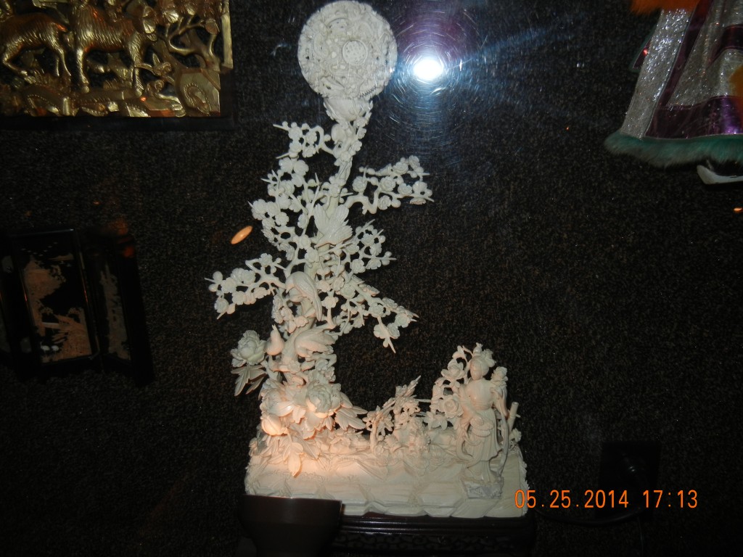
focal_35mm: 30
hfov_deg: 60.0
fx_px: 644
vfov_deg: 46.8
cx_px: 372
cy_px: 278
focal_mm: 5.4
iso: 200
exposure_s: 1/30
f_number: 3.5
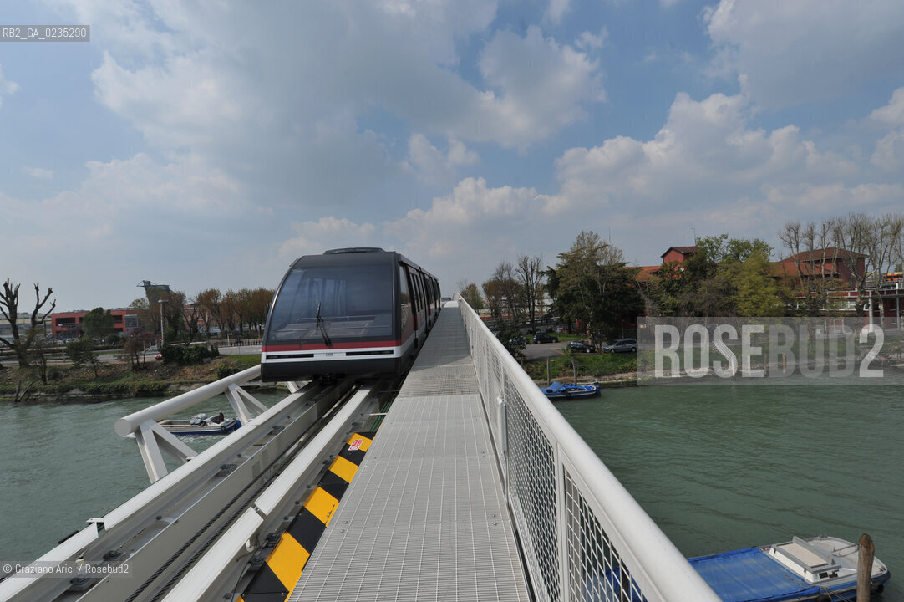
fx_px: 402
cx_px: 452
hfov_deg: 96.8
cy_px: 301
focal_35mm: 16
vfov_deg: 73.7
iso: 200
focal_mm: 16
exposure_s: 1/1000
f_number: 9
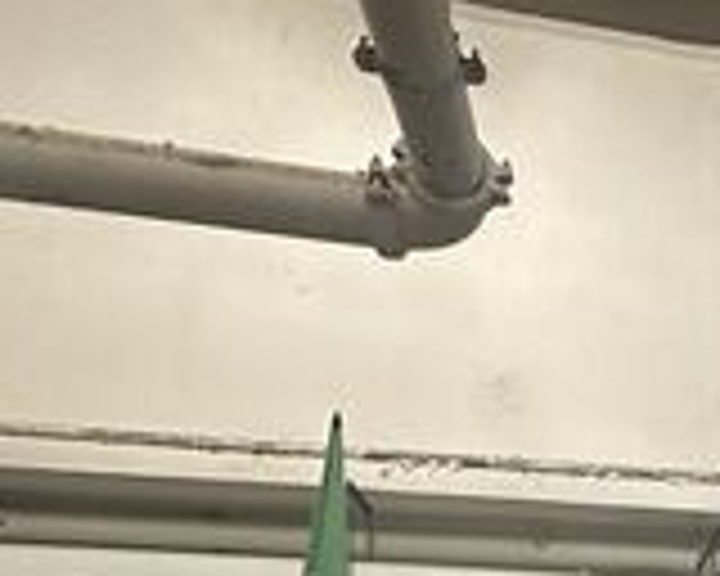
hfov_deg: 34.1
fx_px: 980
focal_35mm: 46
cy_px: 790
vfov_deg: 26.6
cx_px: 819
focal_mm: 2.22
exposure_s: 1/50
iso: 500
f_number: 2.2
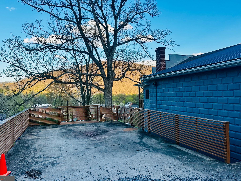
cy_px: 85
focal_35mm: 27
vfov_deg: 51.3
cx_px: 117
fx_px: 188
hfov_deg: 65.3
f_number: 1.78
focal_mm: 6.86
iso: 80
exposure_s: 1/1183
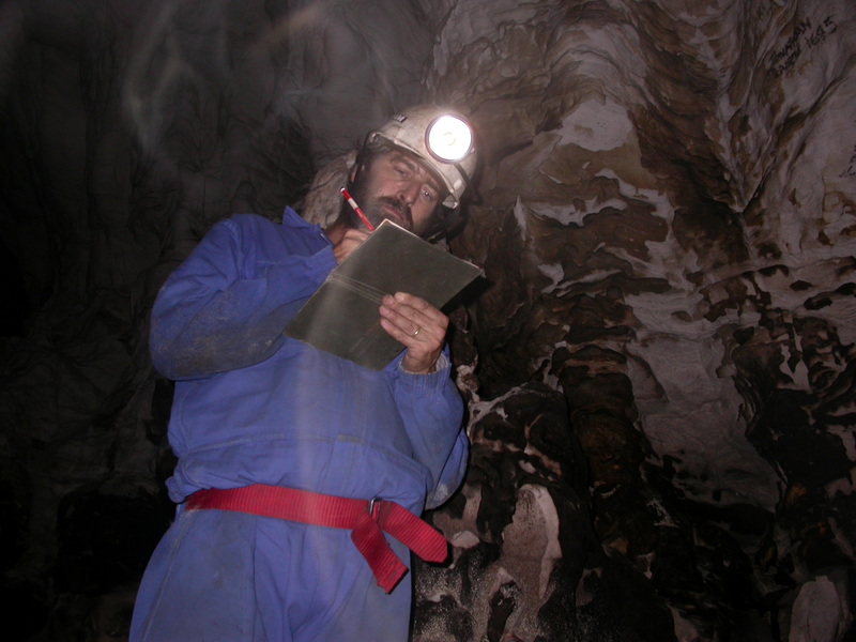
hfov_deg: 49.0
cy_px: 321
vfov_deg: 37.7
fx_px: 940
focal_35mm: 38
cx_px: 428
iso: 100
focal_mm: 7.85
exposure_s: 1/60
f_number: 2.6
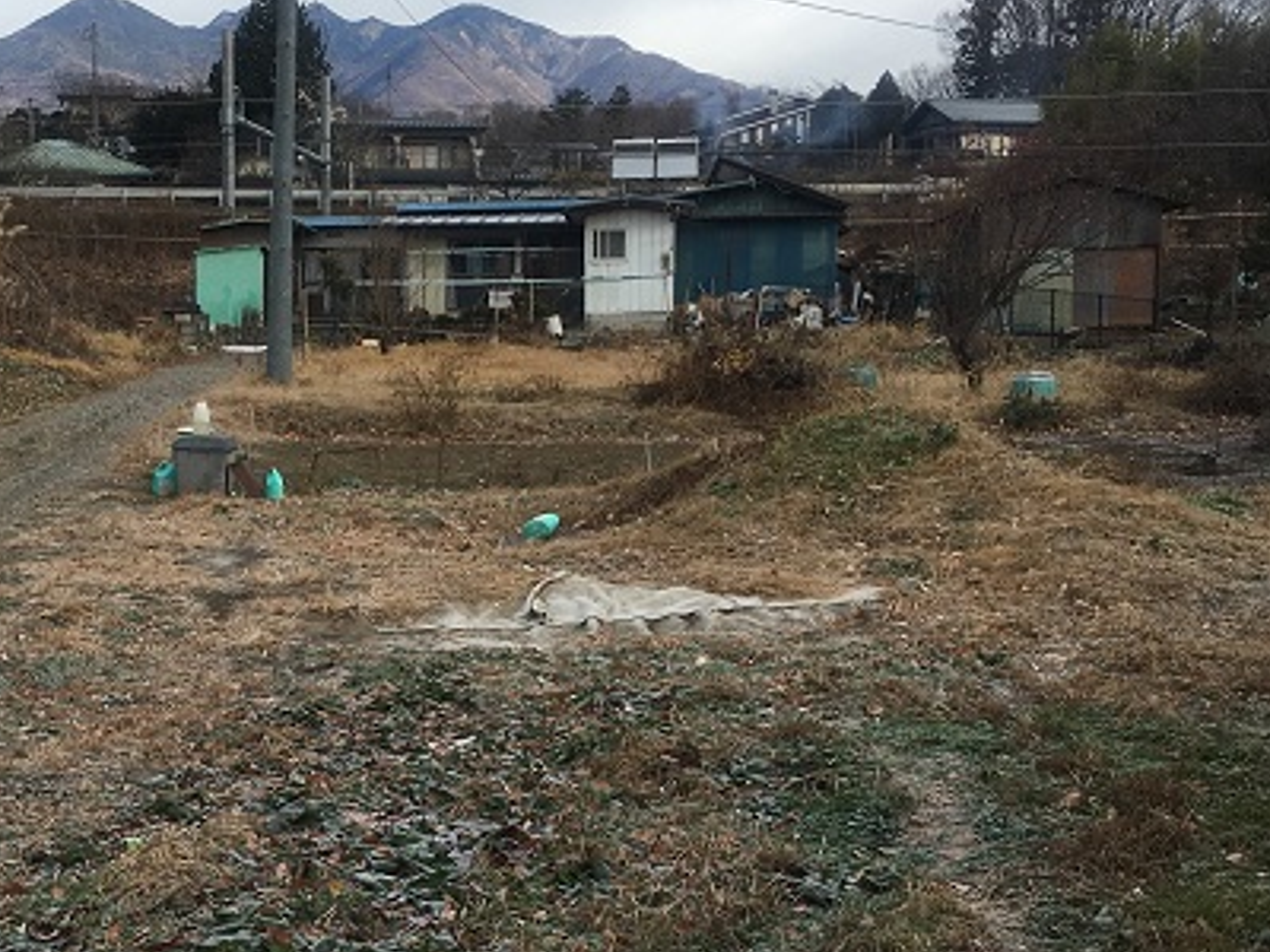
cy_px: 565
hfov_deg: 32.7
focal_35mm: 58
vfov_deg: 25.2
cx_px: 356
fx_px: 2128
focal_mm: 4.15
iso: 25
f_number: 2.2
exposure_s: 1/855
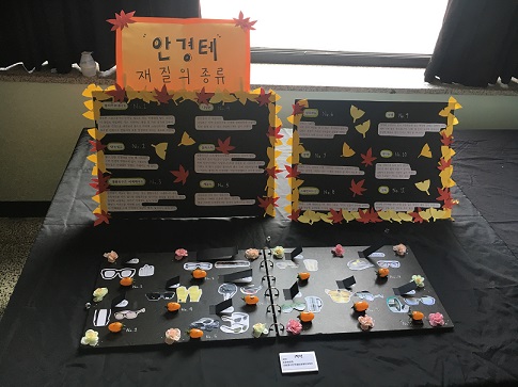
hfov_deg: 61.7
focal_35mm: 29
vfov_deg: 48.2
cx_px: 259
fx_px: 434
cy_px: 194
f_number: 2.2
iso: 40
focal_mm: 4.15
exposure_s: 1/30
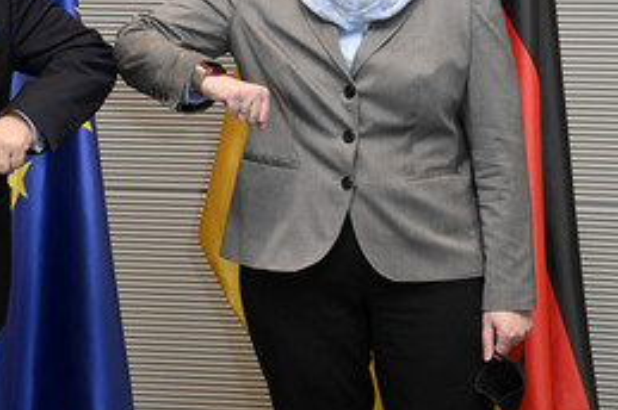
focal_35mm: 108
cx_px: 144
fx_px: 1852
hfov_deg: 18.8
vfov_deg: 12.6
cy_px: 72
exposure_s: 1/250
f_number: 5.6
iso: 6400
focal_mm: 62
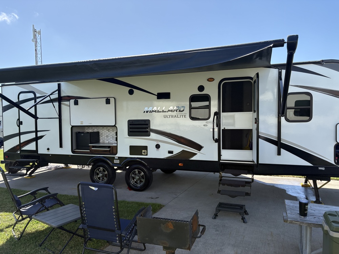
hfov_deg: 67.3
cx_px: 170
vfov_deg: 53.1
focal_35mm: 26
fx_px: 255
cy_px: 127
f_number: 1.6
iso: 64
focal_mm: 5.96
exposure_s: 1/2639
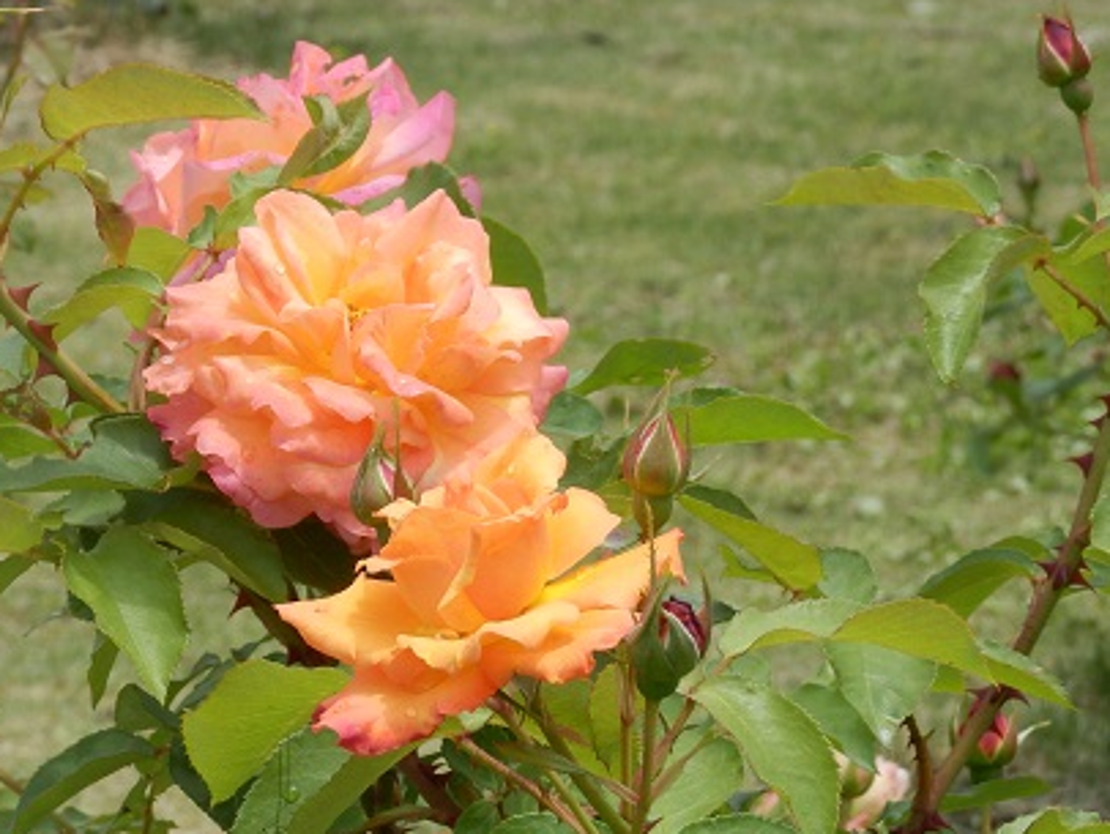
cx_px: 301
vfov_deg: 7.9
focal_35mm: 189
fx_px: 6064
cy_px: 416
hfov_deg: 10.4
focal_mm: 22.9
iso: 80
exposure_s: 1/400
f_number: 5.3
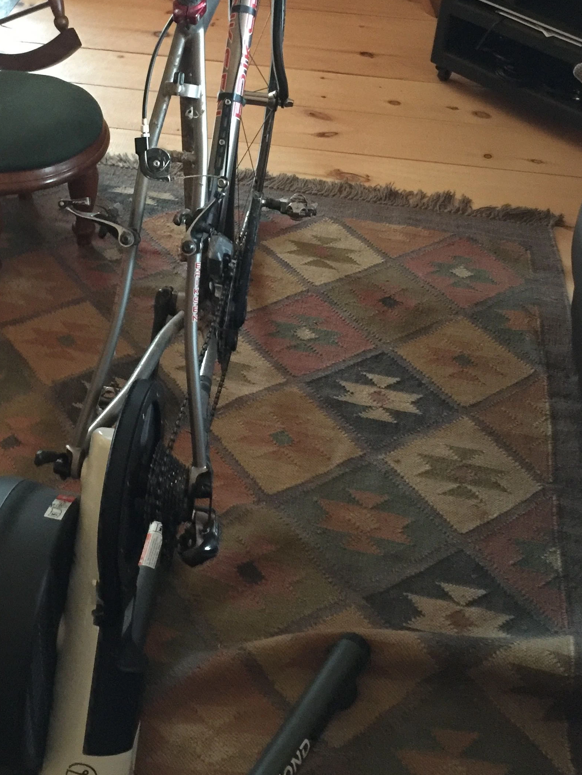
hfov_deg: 31.9
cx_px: 181
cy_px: 258
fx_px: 1008
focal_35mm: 45
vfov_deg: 41.5
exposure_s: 1/4
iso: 250
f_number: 2.2
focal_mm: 4.15
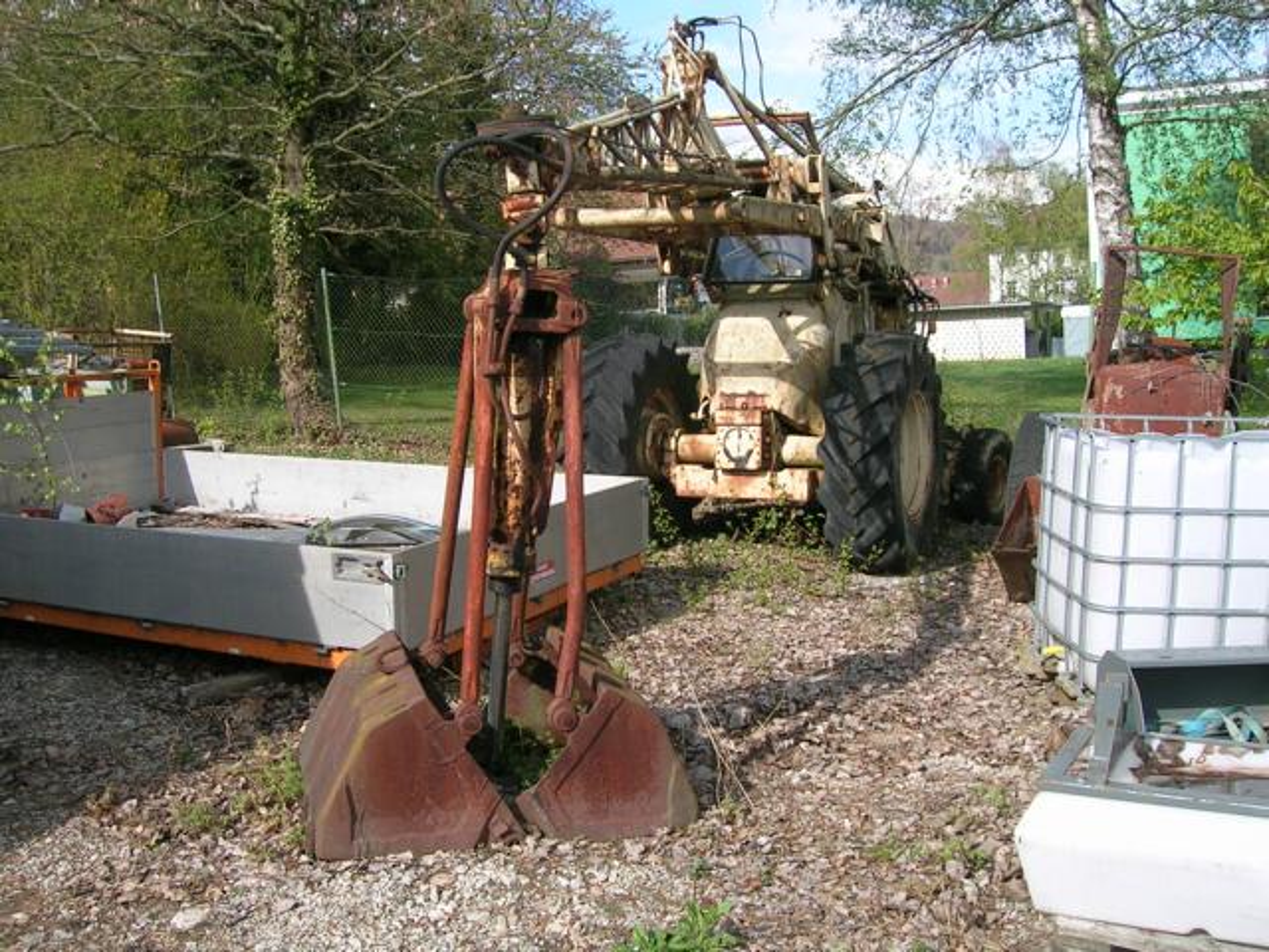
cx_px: 634
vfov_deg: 40.7
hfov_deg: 52.6
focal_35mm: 35
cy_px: 476
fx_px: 1283
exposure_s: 1/257
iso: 50
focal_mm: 5.4
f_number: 4.8
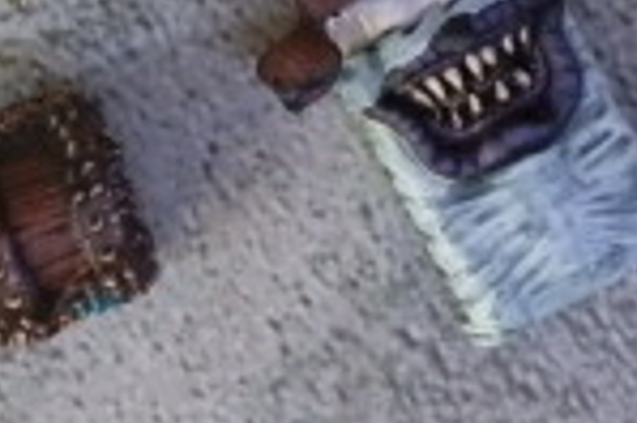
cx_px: 158
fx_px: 1856
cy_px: 201
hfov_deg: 19.3
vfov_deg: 13.0
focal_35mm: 105
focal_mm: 5
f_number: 3.1
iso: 400
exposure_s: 1/60
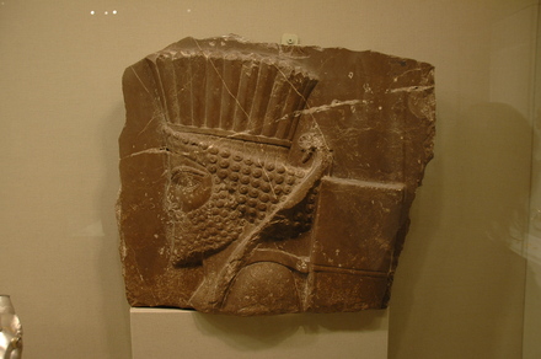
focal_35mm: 30
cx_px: 270
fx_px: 450
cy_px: 180
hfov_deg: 62.0
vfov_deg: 43.5
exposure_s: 1/20
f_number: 3.8
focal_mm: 20
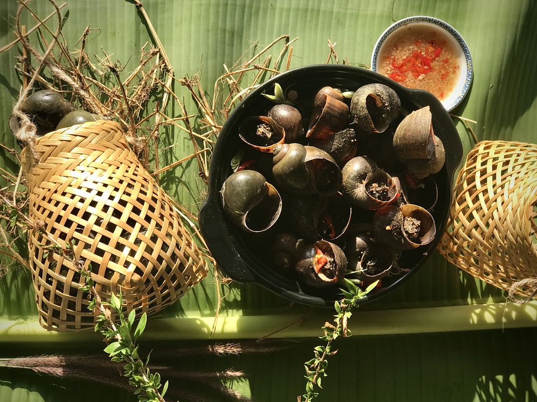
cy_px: 201
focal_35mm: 57
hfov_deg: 33.8
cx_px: 268
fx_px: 884
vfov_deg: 25.7
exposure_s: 1/216
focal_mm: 6.6
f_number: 2.8
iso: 20
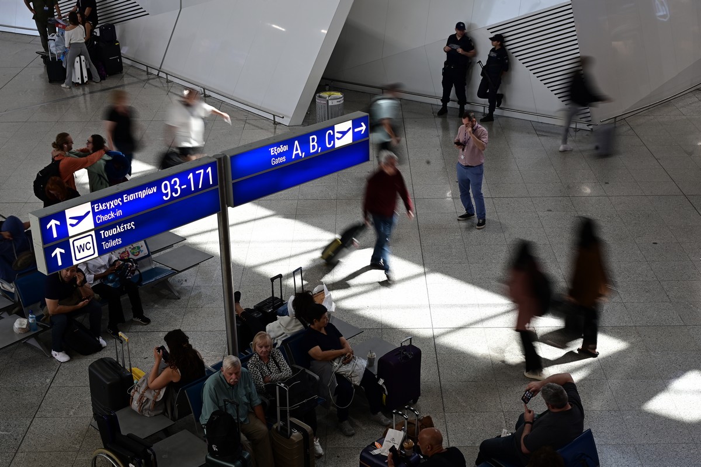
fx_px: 935
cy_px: 234
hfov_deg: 41.1
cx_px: 350
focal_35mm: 48
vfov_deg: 28.1
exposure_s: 1/5
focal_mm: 48
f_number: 14
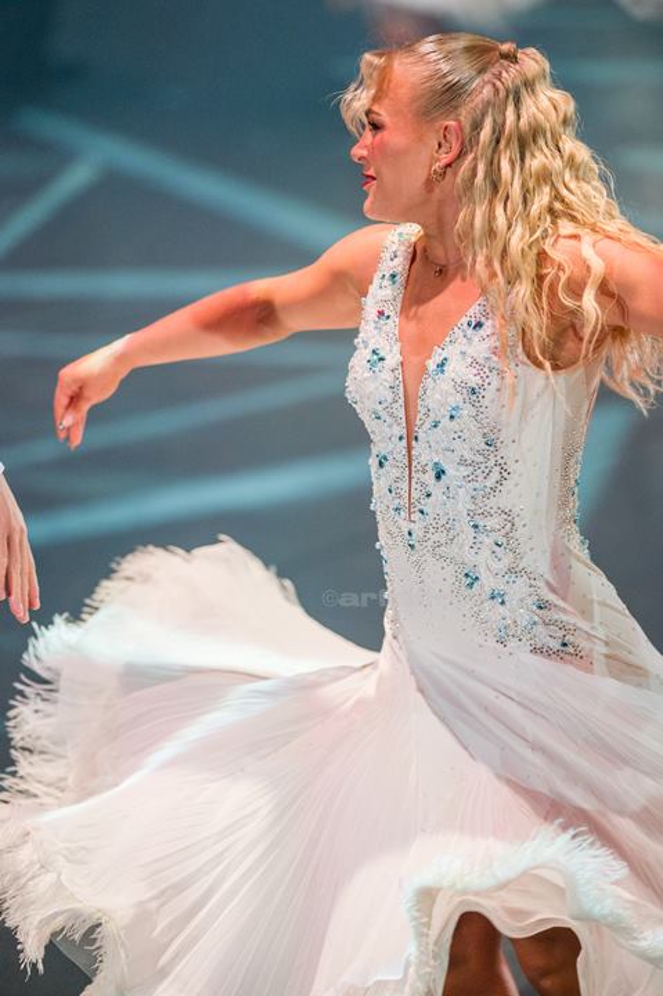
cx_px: 332
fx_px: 8299
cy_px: 498
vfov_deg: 6.9
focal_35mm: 300
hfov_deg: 4.6
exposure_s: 1/640
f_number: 2.8
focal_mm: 300
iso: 3200
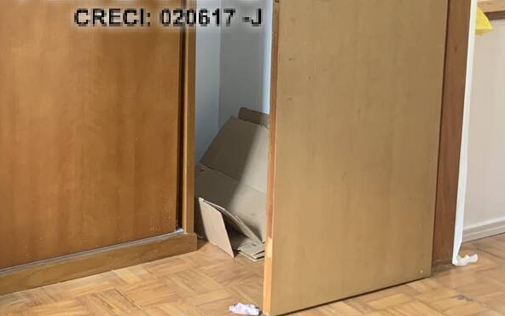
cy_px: -25
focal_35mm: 67
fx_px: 922
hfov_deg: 28.2
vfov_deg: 18.7
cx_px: -35
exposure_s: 1/60
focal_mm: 4.25
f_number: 1.8
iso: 320
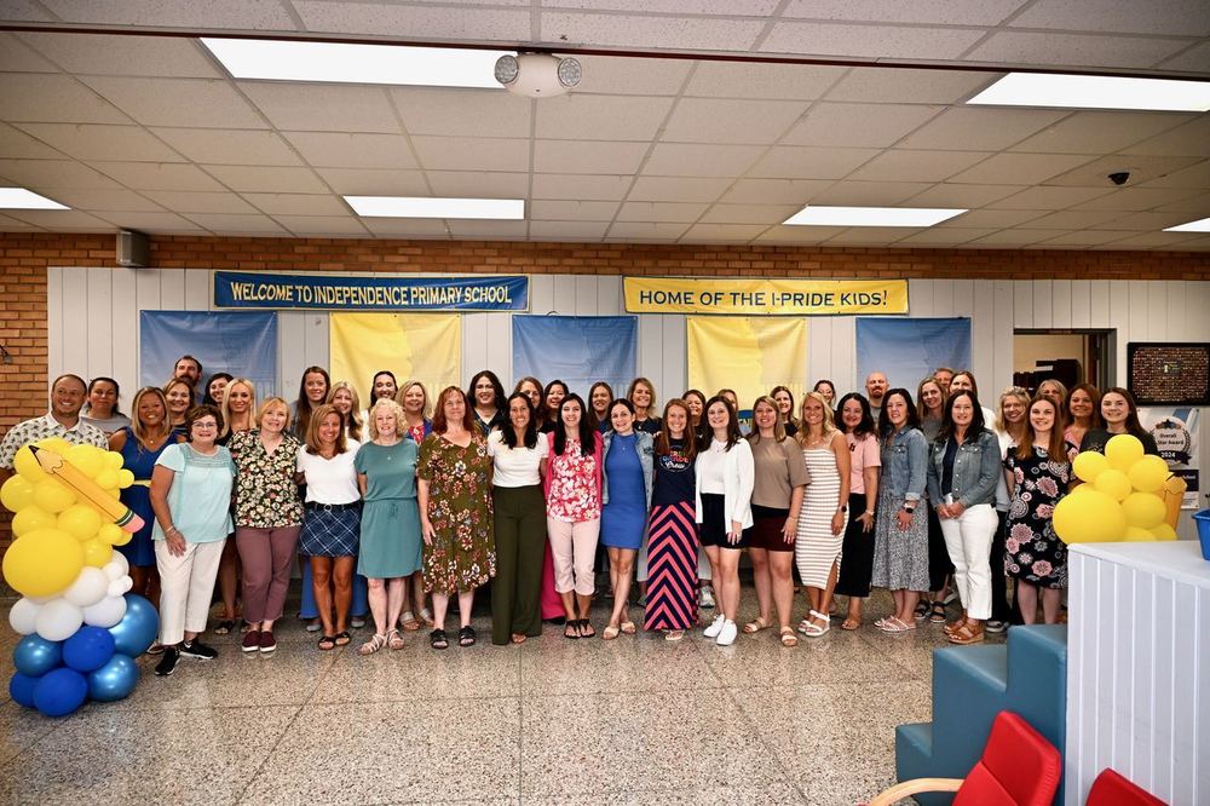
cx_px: 605
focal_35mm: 24
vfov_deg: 53.1
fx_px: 806
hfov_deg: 73.8
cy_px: 403
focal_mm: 24
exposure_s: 1/60
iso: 560
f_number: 4
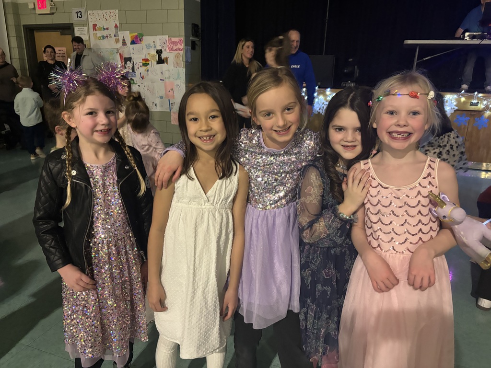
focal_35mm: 26
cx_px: 246
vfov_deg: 53.1
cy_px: 184
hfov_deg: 67.3
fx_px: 369
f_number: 1.6
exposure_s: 1/25
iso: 640
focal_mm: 5.96
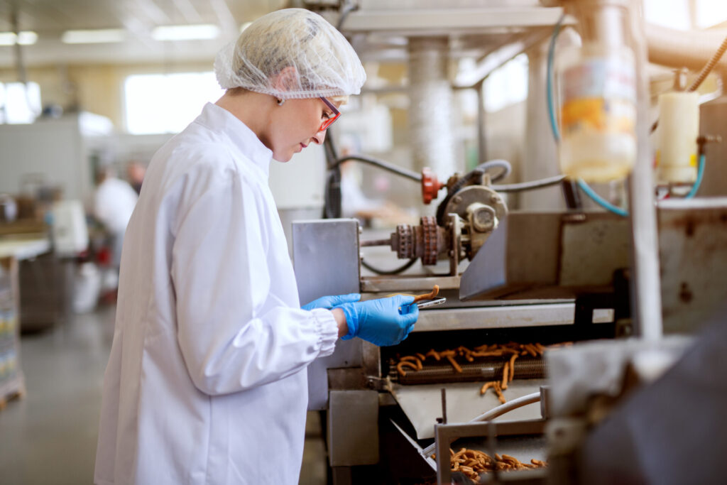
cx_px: 364
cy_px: 242
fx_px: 1010
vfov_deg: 27.0
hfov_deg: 39.6
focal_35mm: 50
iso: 500
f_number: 1.8
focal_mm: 50
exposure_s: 1/500
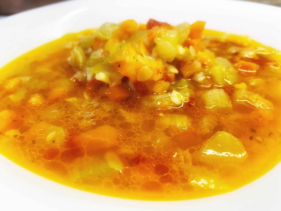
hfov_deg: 67.3
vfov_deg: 53.1
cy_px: 106
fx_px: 211
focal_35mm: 26
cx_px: 140
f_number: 1.6
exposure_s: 1/50
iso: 125
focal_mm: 4.2
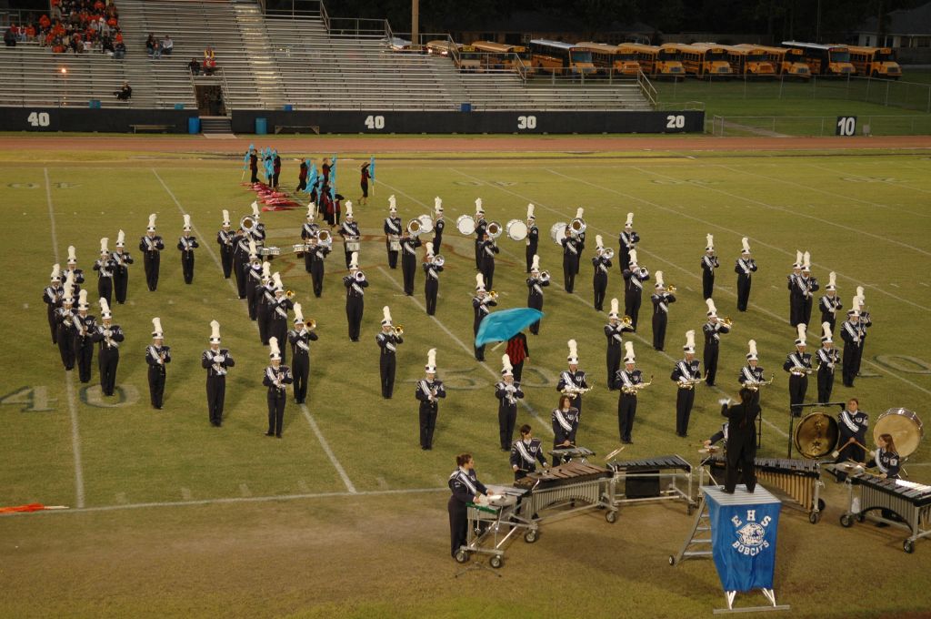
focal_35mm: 66
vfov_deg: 20.6
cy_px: 310
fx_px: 1705
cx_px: 466
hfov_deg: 30.5
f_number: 2.8
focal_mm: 44
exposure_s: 1/60
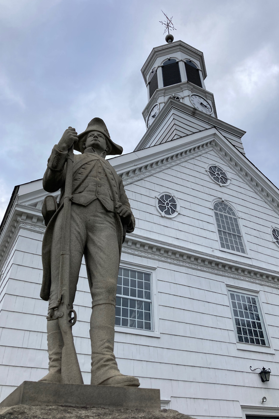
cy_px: 206
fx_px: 349
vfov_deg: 61.9
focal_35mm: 30
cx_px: 152
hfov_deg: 43.5
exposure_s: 1/657
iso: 20
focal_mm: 3.99
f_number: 1.8
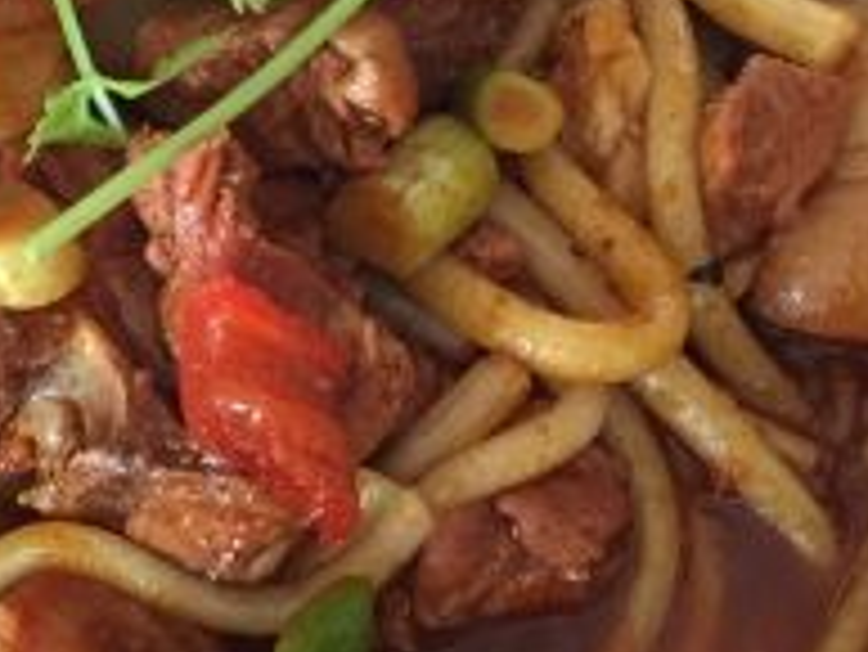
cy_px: 214
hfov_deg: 18.5
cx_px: 121
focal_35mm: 105
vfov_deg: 14.1
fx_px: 2635
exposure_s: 1/20
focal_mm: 4.15
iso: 250
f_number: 2.2
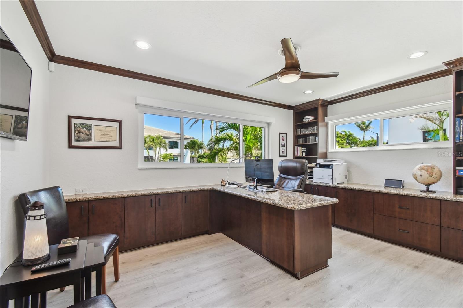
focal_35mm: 15
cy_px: 154
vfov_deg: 77.3
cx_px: 232
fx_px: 193
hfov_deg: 100.4
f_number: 7.1
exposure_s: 1/20
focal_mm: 10
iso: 100
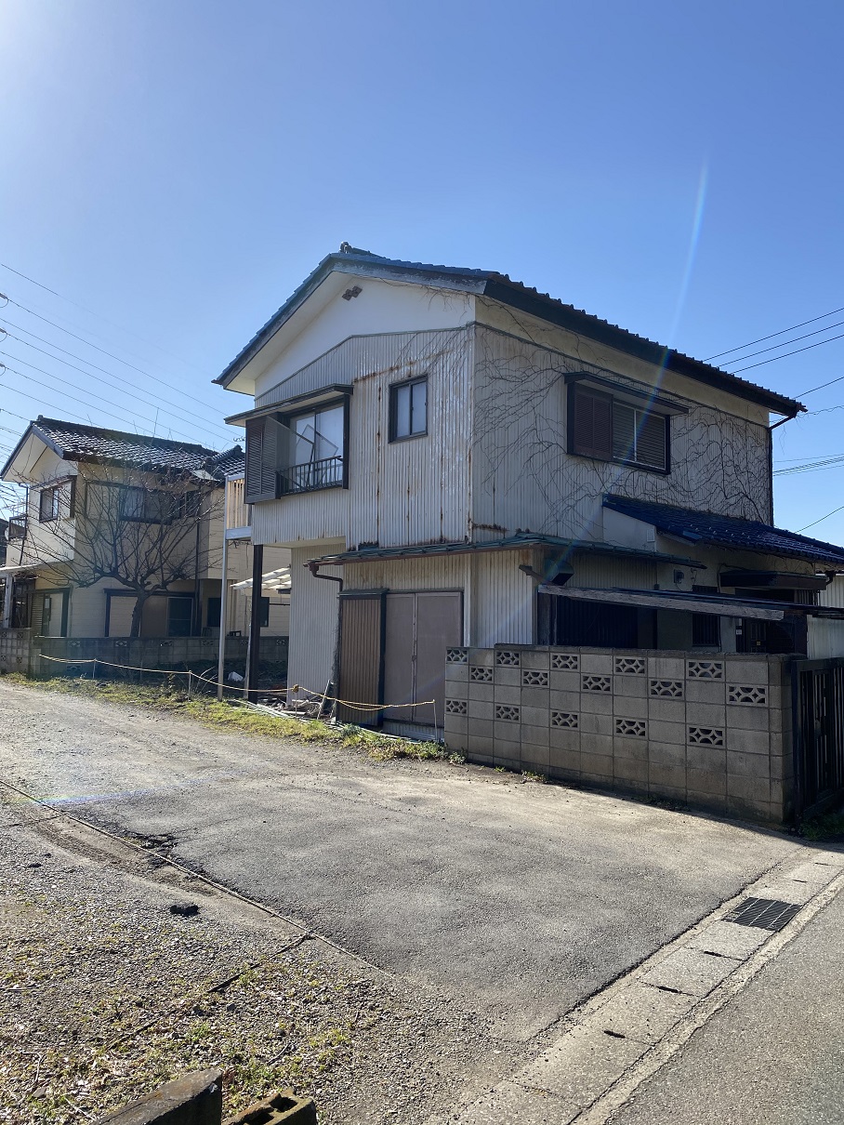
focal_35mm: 26
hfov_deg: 53.1
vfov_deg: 67.3
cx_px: 422
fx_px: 845
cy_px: 562
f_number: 1.8
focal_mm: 4.25
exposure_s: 1/2825
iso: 32
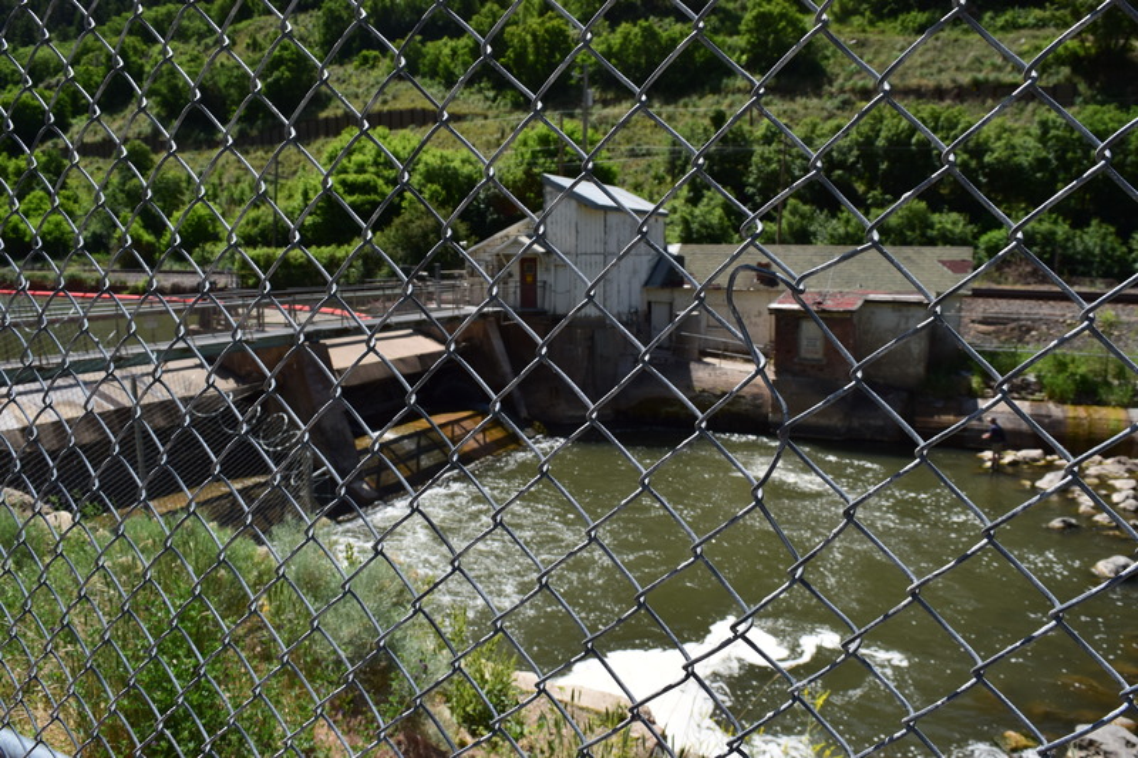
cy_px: 379
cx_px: 569
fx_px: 853
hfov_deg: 67.4
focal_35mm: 27
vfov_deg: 47.9
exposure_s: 1/500
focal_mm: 18
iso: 280
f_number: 11
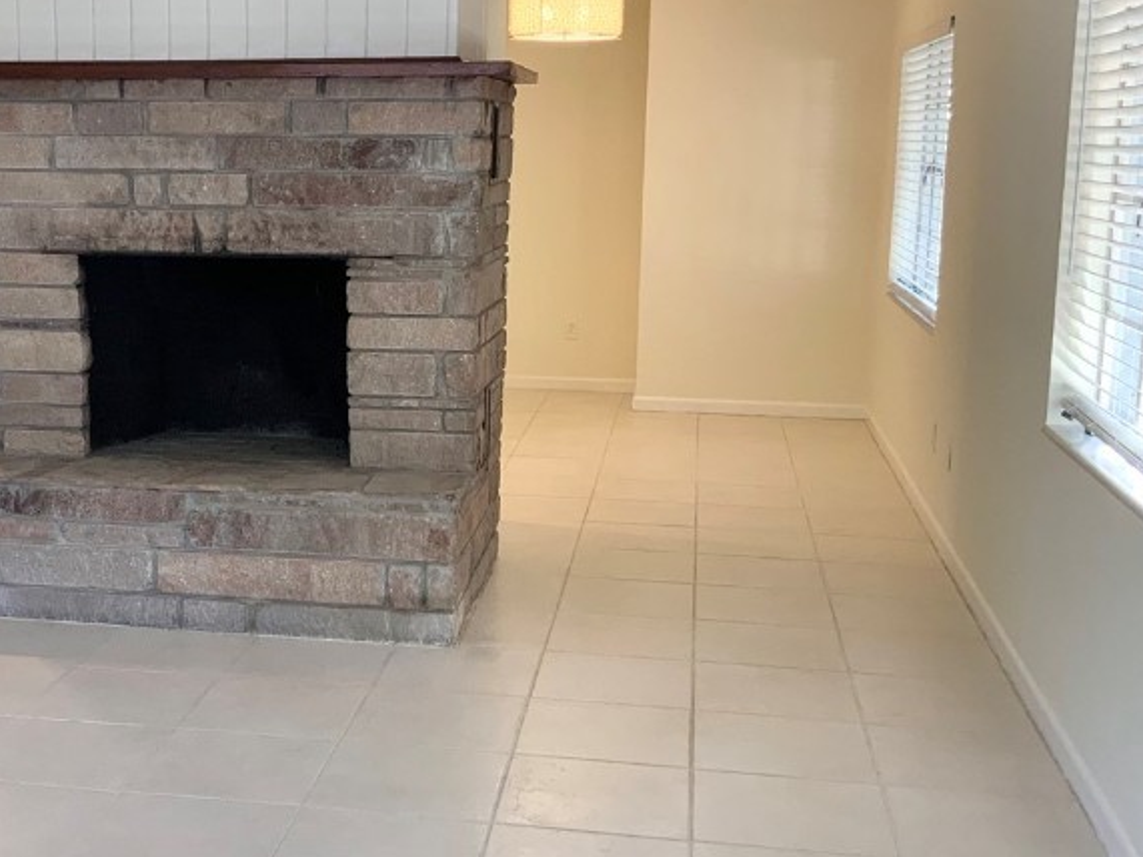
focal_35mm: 52
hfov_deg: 36.3
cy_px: 441
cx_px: 348
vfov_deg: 28.0
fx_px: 1717
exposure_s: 1/60
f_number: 1.8
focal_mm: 3
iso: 64
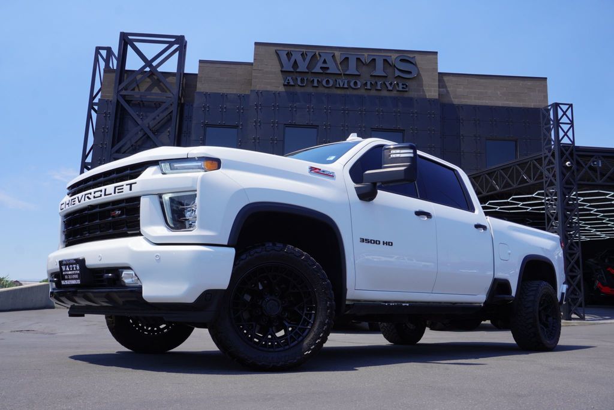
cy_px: 205
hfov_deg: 57.2
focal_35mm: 33
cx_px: 307
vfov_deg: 40.0
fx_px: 563
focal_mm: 22
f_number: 10
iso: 100
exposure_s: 1/160
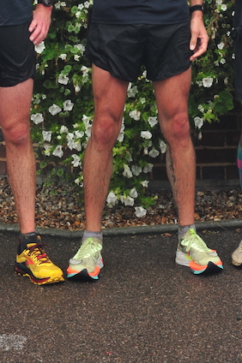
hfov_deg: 9.0
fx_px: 1525
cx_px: 201
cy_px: -142
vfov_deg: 13.0
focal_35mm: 151
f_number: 6.3
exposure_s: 1/320
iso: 800
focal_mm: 50
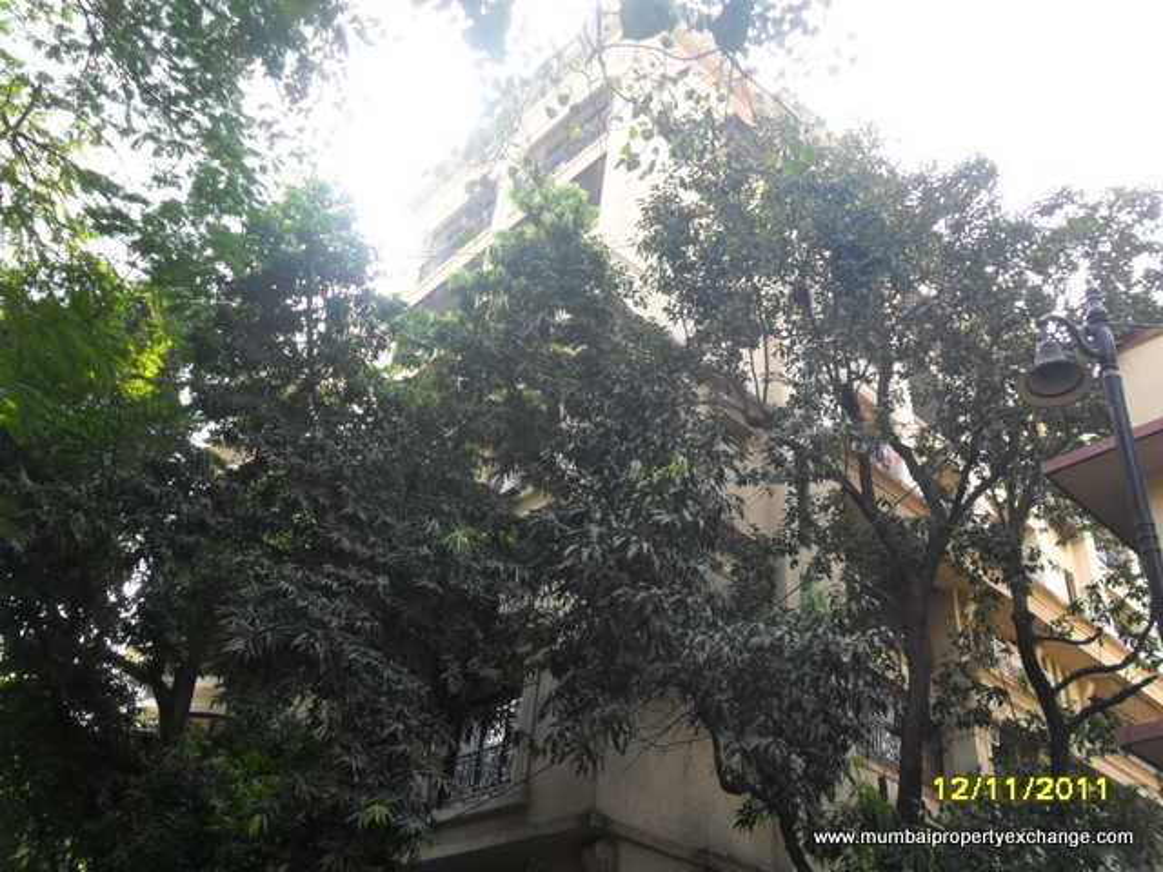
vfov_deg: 44.2
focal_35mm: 32
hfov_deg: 56.8
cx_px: 582
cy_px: 436
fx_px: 1075
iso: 100
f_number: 3.7
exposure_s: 1/90
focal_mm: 5.7
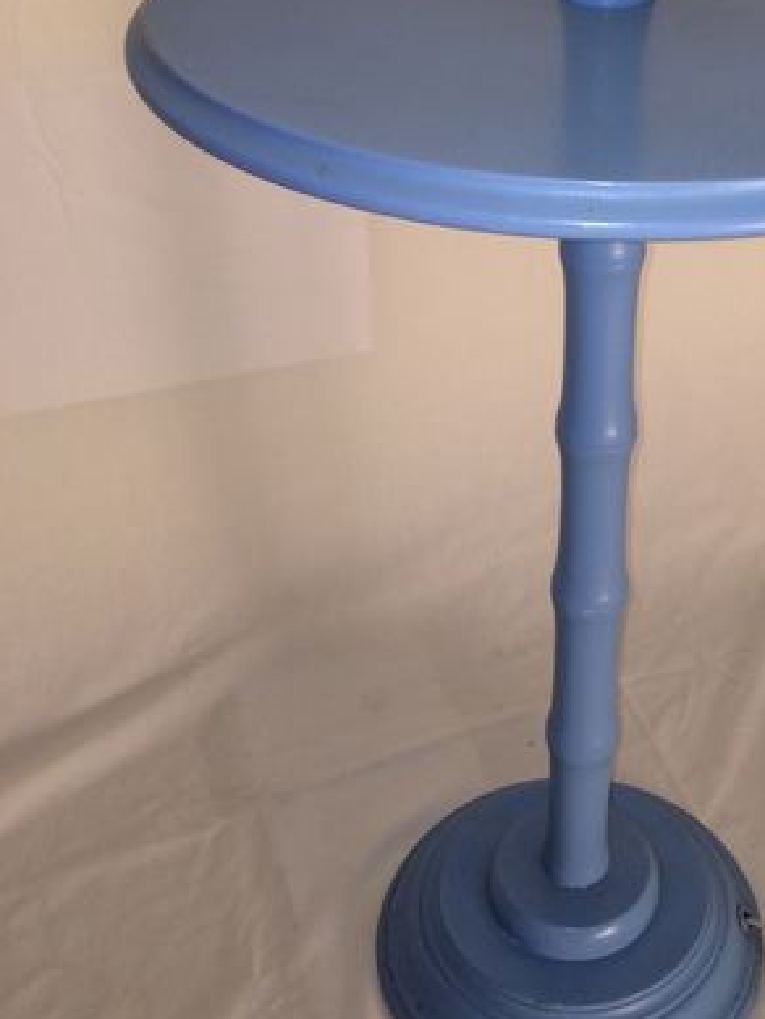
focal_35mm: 52
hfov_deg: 27.3
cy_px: 279
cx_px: 642
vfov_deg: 36.1
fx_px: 1531
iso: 32
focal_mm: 4.12
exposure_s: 1/42
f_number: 2.2
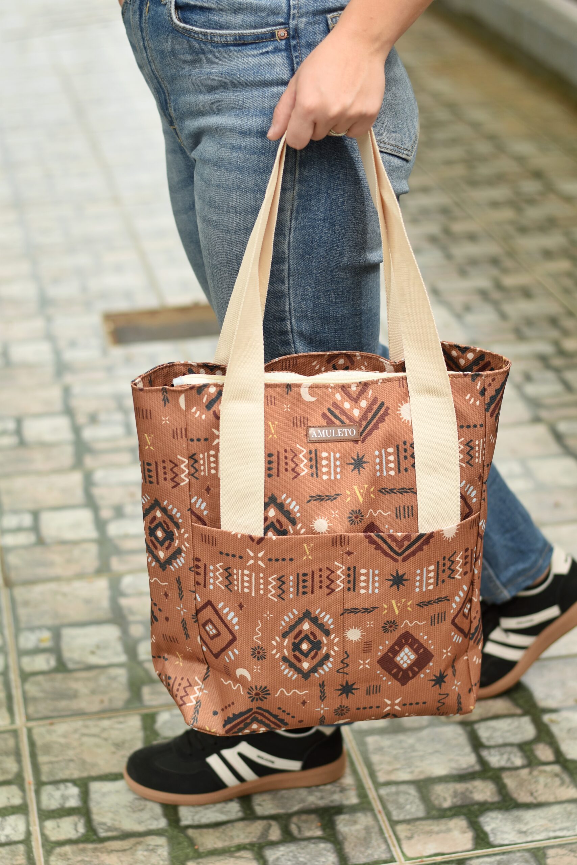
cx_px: 288
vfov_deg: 27.0
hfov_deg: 18.2
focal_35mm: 75
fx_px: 1803
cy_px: 432
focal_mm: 50
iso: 100
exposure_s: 1/1000
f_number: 2.4
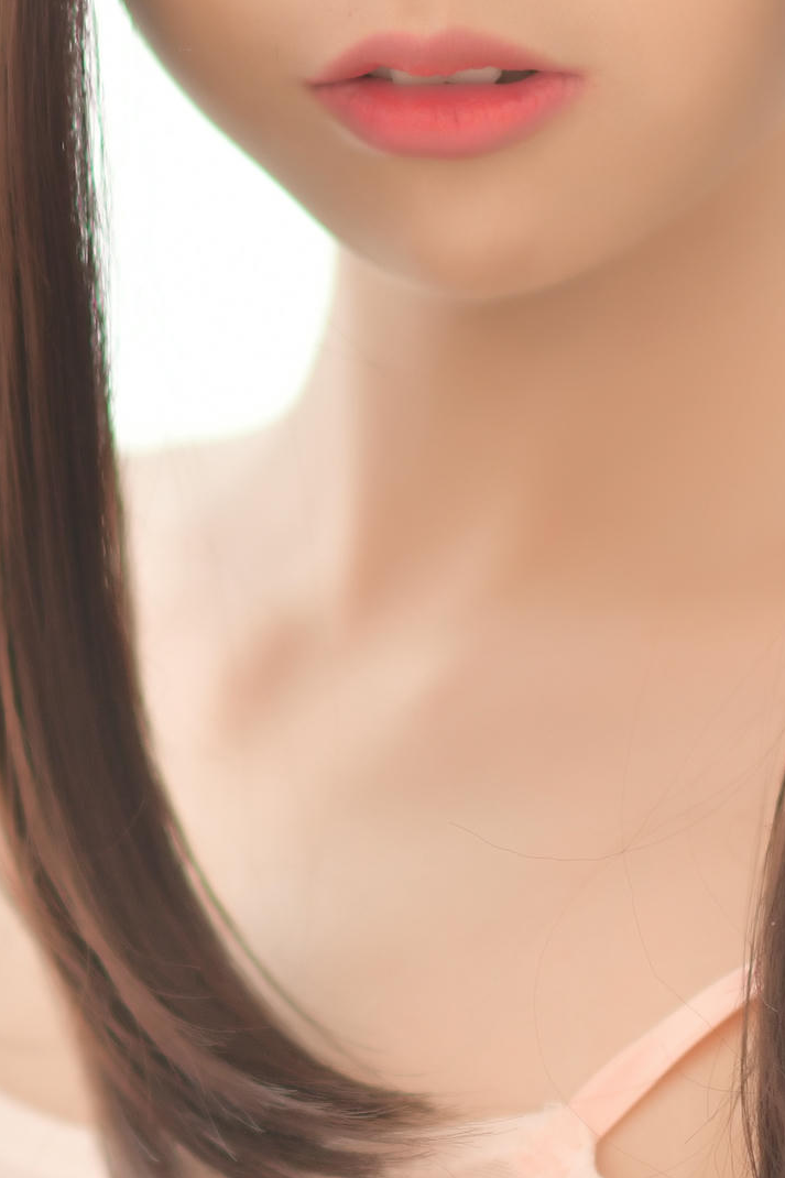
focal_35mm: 328
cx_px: 288
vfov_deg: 6.3
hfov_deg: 4.2
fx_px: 10731
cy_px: 615
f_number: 1.6
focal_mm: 85
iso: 200
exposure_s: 1/200
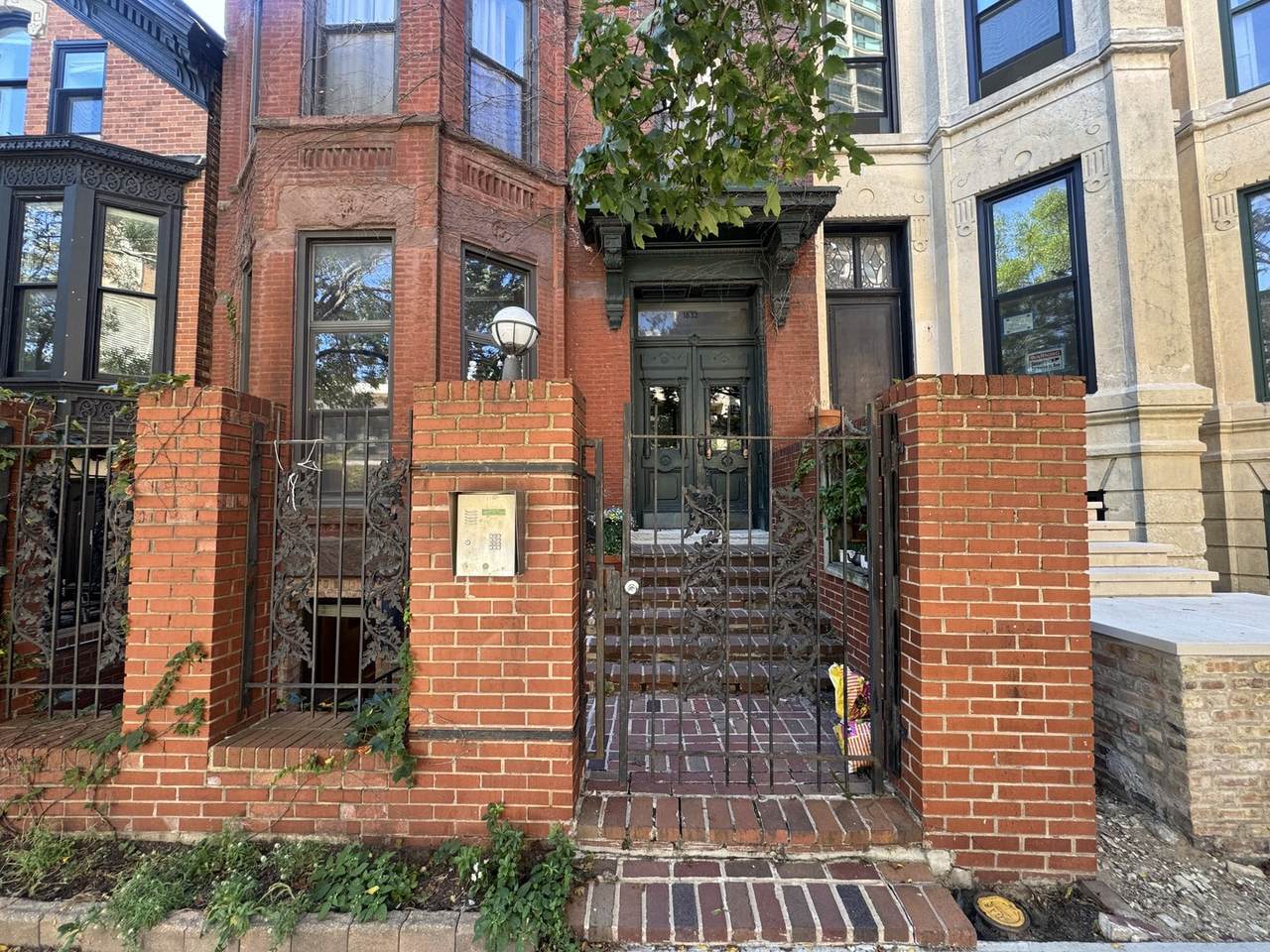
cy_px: 476
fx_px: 514
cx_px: 635
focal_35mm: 14
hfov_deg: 102.1
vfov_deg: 85.7
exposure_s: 1/99
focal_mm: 2.22
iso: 80
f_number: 2.2
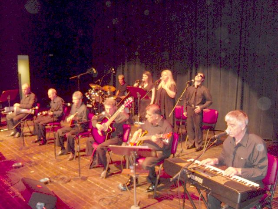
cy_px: 104
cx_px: 139
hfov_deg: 54.0
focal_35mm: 34
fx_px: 273
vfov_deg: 41.8
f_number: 2.8
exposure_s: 1/45
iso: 400
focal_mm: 6
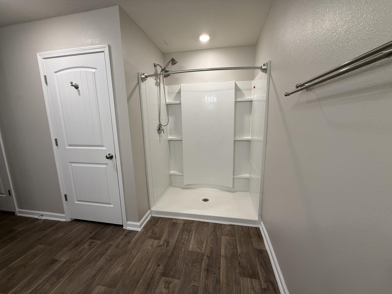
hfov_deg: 102.1
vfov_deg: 85.7
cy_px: 147
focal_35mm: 14
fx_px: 159
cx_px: 196
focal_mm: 2.22
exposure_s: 1/120
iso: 200
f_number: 2.2
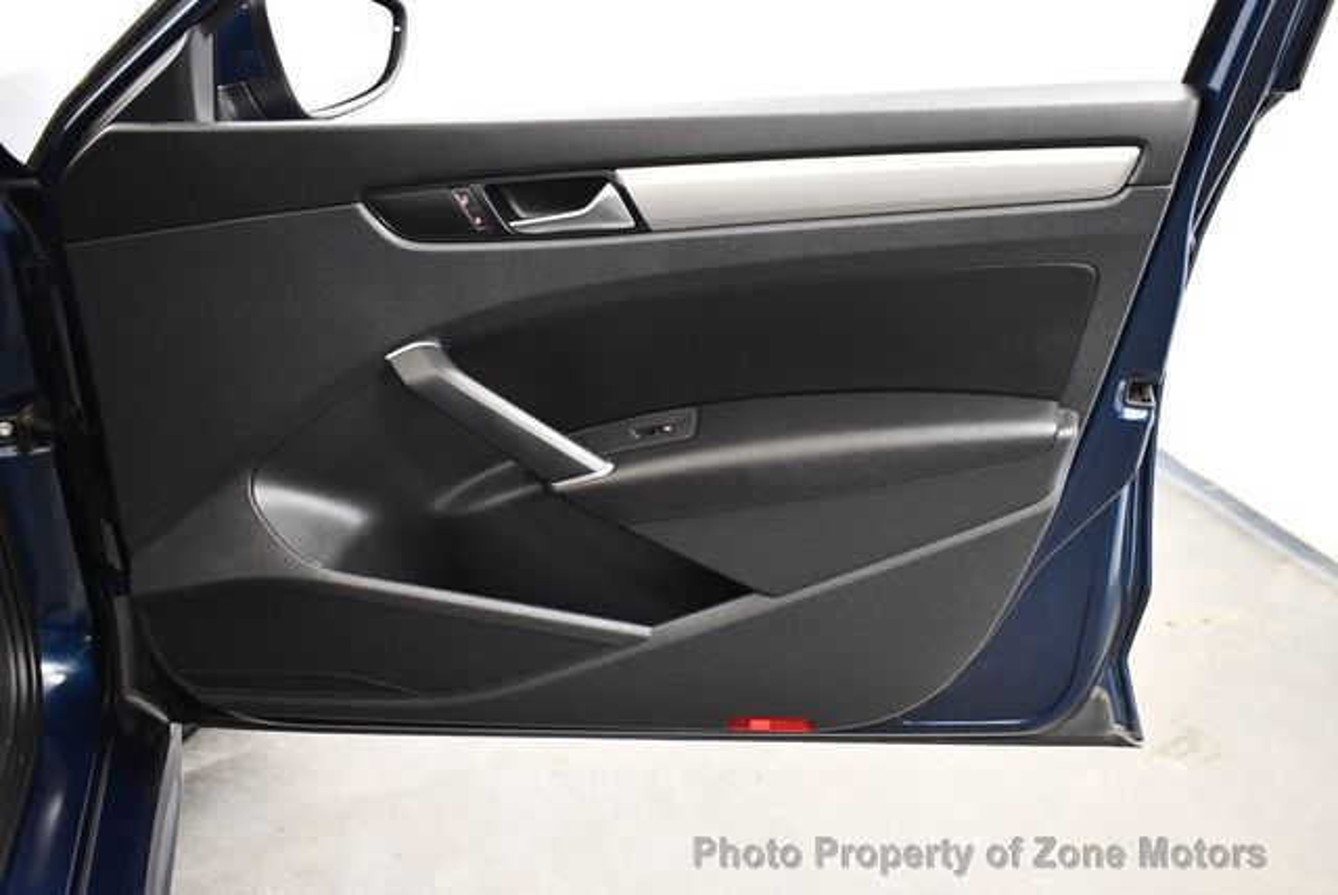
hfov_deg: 53.1
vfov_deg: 36.9
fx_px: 1339
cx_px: 669
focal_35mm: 36
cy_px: 448
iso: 3200
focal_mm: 18
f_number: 3.5
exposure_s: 1/60
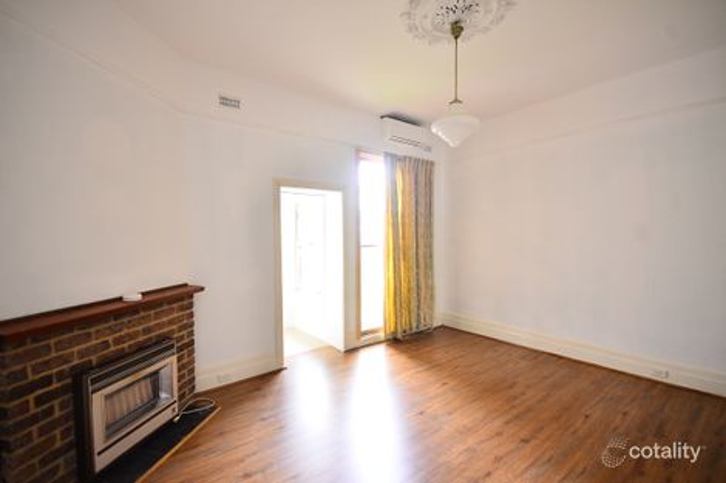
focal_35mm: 15
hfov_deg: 100.4
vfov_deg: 77.3
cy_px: 242
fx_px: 302
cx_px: 363
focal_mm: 10
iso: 800
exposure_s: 1/15
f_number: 4
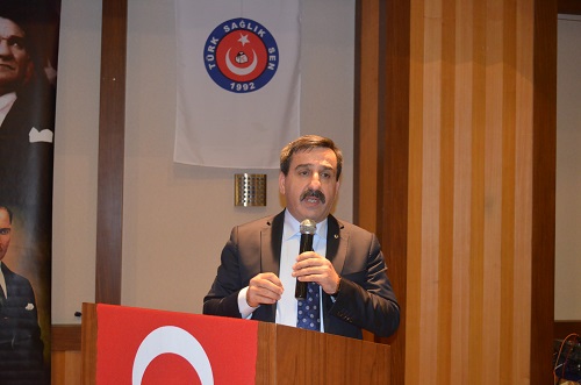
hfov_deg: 45.0
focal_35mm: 44
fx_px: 700
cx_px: 290
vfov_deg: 30.7
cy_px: 192
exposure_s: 1/60
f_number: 4.5
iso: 3200
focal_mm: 29
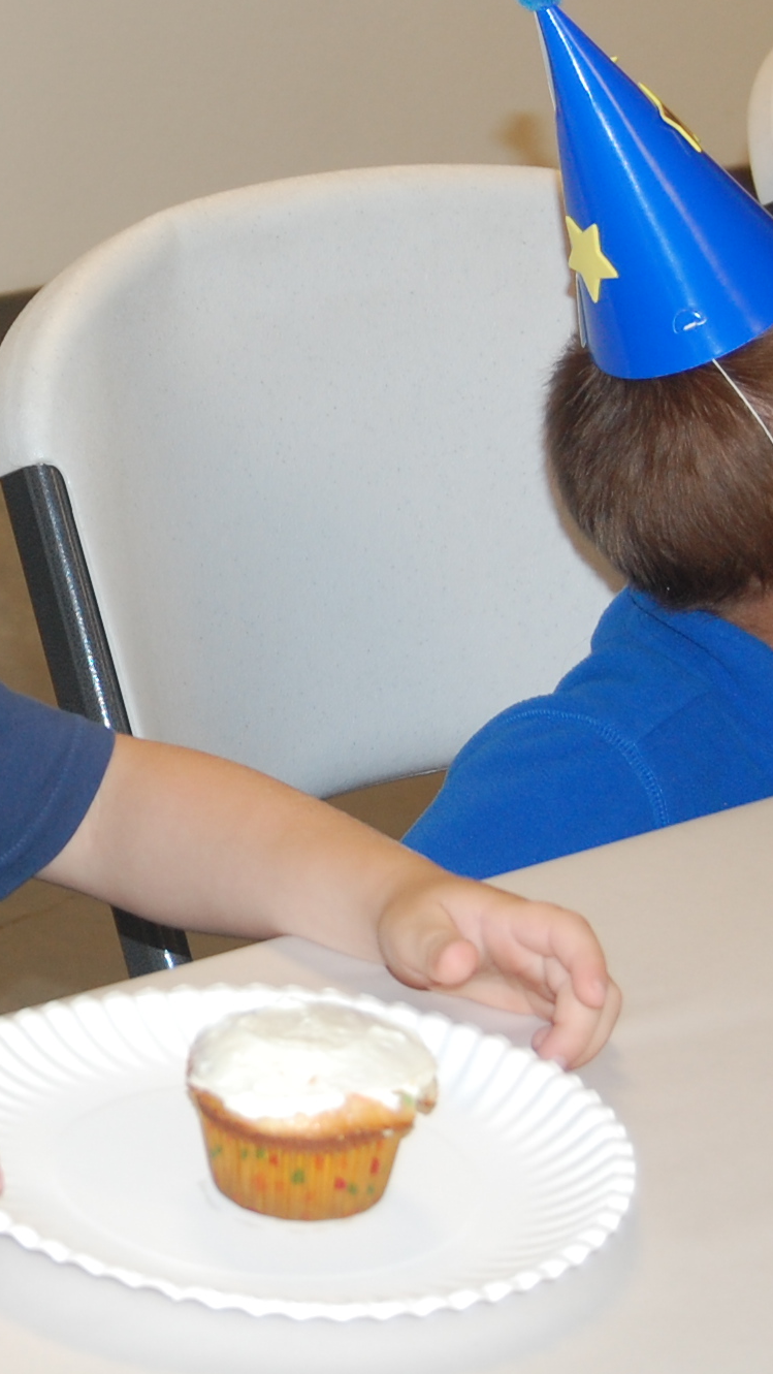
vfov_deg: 17.2
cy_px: 442
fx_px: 4524
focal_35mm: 124
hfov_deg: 9.6
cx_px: -162
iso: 400
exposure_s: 1/60
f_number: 4.8
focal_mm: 35
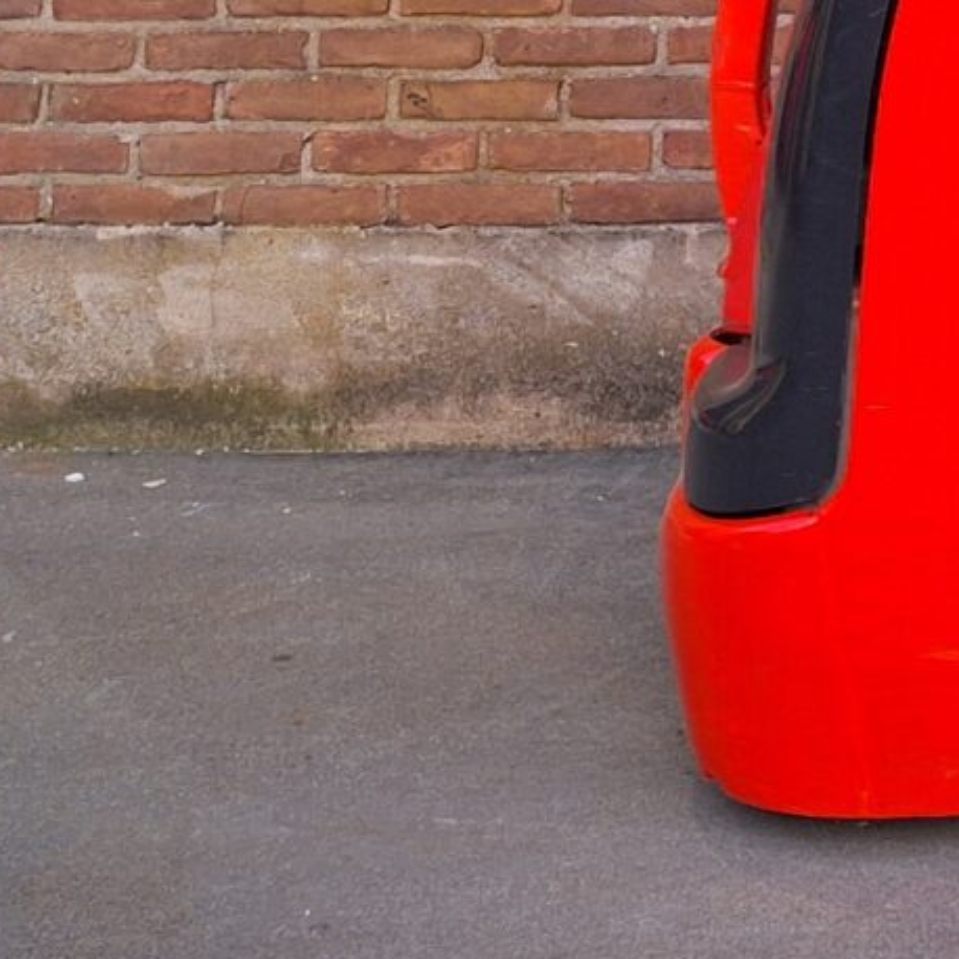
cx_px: 1415
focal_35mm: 91
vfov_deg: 17.3
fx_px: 2852
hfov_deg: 17.3
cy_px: -469
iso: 320
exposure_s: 1/33
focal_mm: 5.54
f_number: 1.8
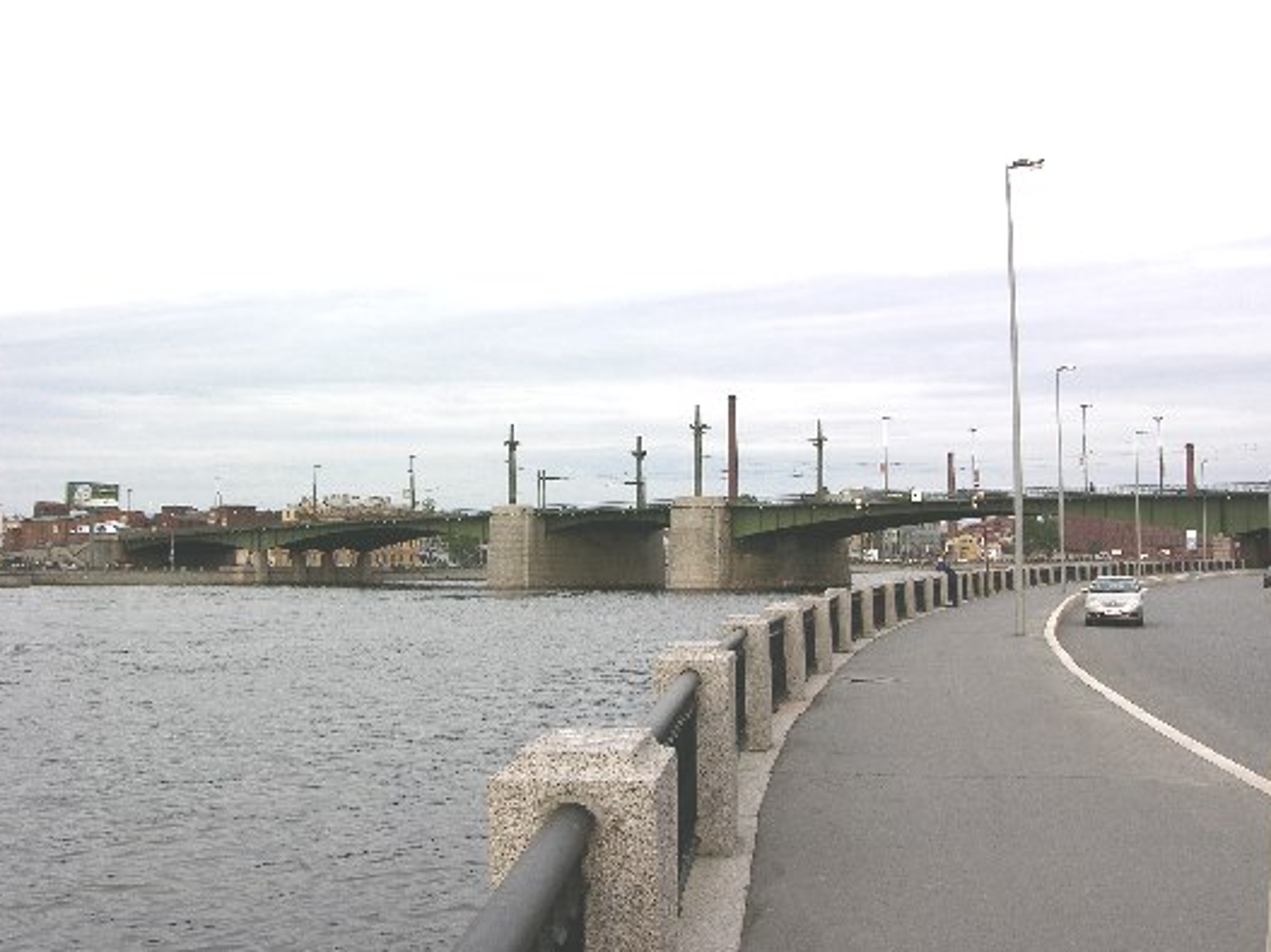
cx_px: 633
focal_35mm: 39
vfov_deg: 36.8
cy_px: 453
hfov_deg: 47.9
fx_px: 1432
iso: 50
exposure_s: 1/89.7
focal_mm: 8.9
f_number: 7.1
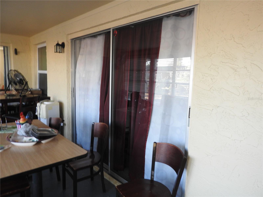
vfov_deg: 56.8
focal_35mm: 24
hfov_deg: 71.6
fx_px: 182
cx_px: 132
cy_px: 98
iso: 200
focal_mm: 4.3
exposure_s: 1/30
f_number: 3.3
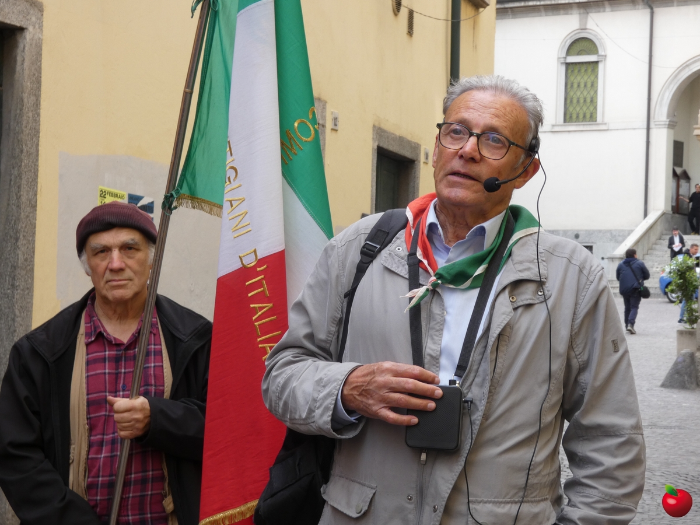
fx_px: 1982
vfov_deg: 15.1
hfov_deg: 20.0
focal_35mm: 98
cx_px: 350
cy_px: 262
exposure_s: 1/80
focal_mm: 17.5
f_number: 4.8
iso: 125
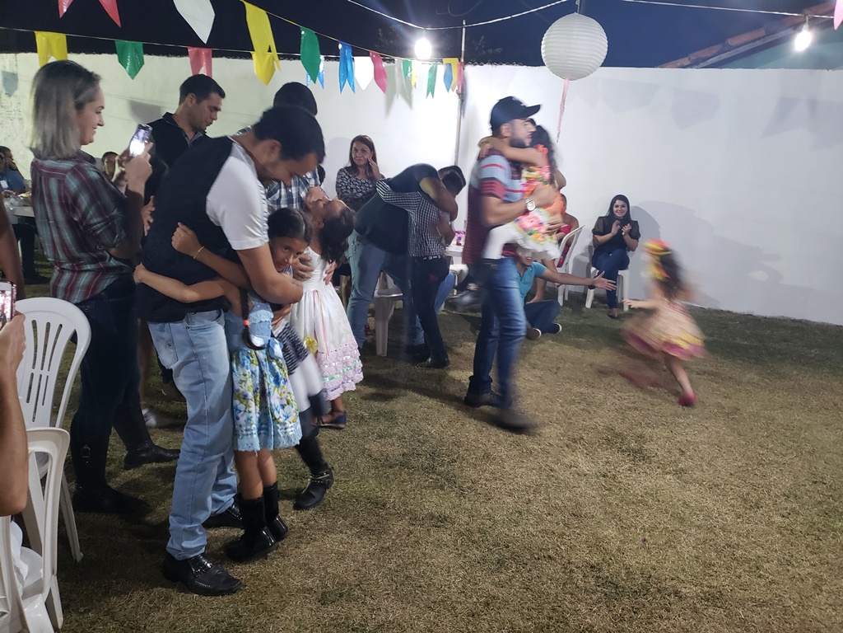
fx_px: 633
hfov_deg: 67.3
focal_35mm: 26
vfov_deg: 53.1
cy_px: 316
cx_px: 422
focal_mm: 4.3
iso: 250
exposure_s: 1/20
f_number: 1.5
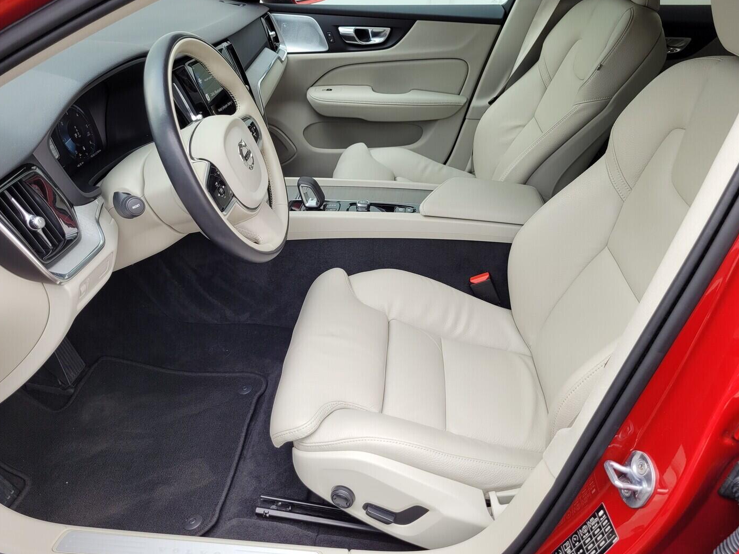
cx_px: 370
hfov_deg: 65.3
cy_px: 281
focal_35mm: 27
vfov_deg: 51.3
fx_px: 576
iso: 40
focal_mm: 5.4
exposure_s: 1/129
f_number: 1.8
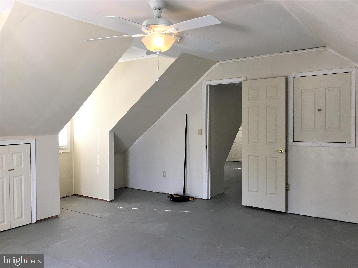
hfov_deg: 61.7
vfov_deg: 48.2
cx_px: 179
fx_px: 300
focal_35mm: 29
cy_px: 134
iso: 32
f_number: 2.2
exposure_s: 1/30
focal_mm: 4.15
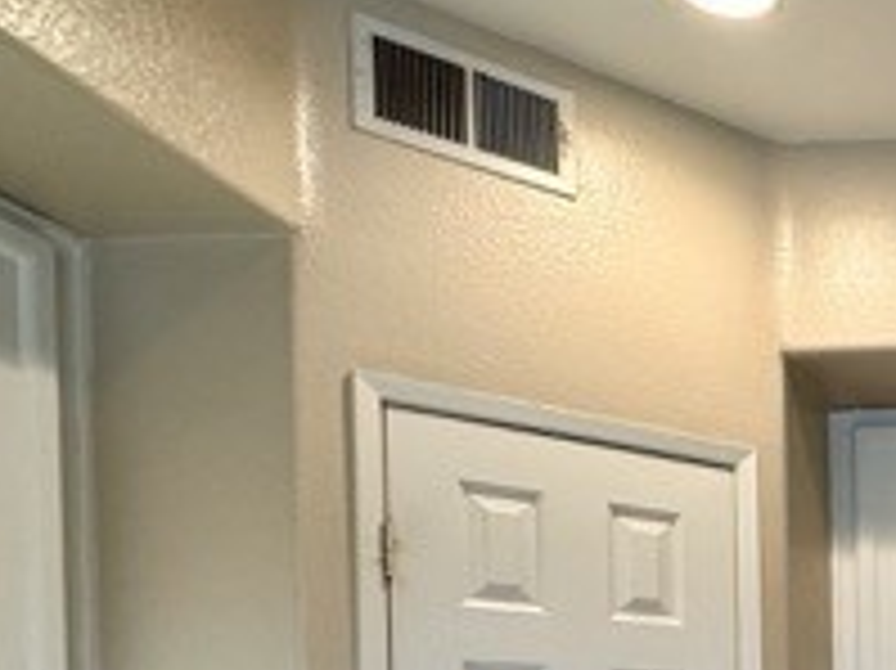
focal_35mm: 45
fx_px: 1164
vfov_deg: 27.9
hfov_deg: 32.4
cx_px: 1148
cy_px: 814
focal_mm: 2.22
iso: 160
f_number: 2.2
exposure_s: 1/60
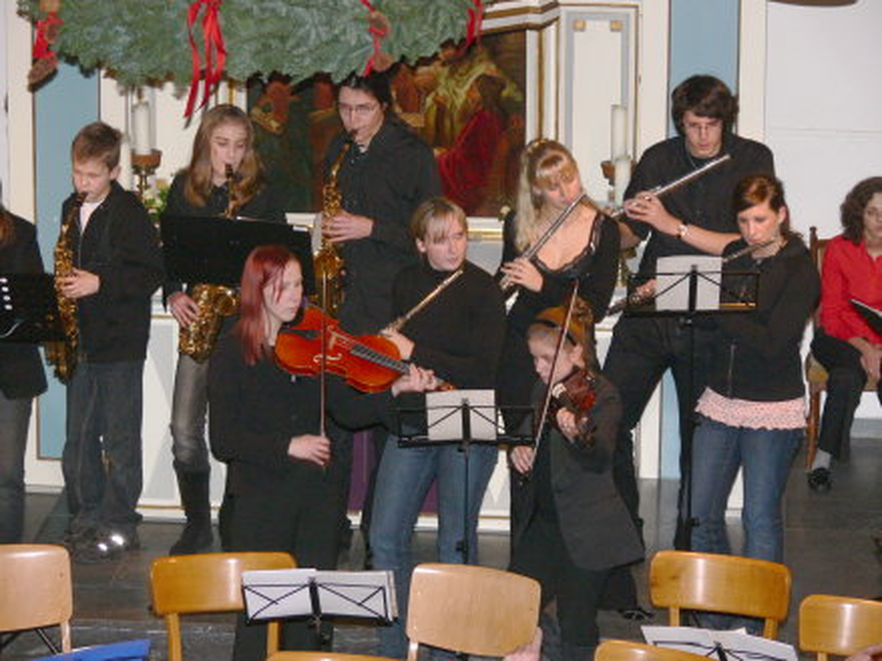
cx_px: 441
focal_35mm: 151
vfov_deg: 9.8
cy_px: 330
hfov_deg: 13.1
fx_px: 3846
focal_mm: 31.9
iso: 100
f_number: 4
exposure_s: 1/30
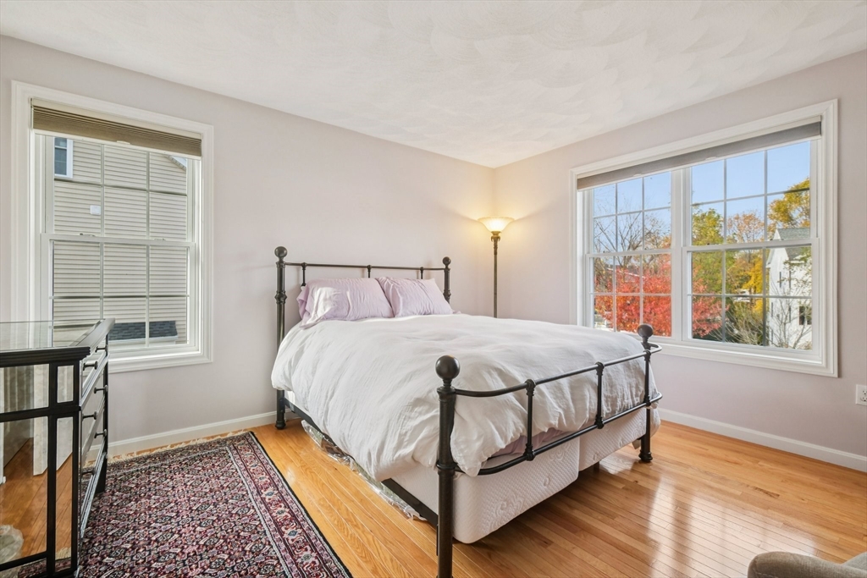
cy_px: 289
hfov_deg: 100.4
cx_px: 434
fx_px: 361
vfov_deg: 77.3
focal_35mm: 15
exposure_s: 1/50
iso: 320
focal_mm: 10
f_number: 5.6
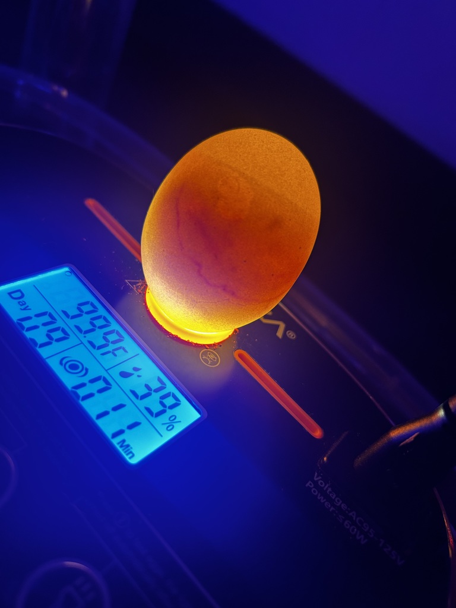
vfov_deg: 67.3
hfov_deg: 53.1
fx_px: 457
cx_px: 228
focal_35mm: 26
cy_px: 304
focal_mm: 5.7
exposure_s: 1/45
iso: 125
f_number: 1.5
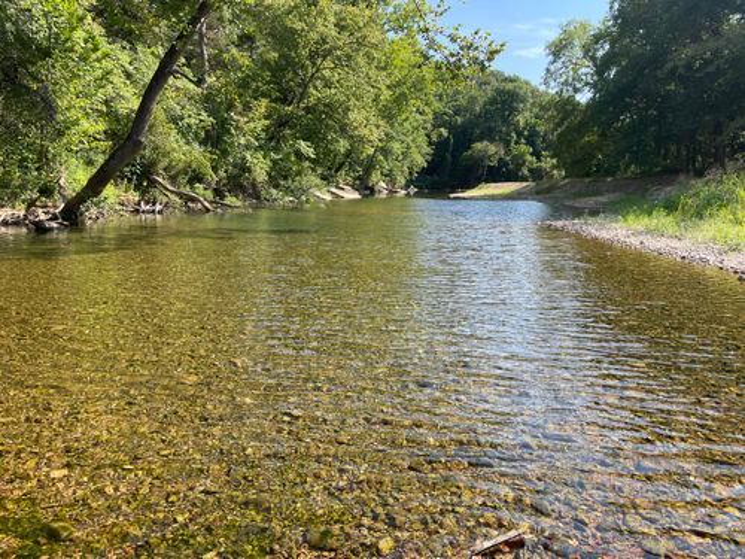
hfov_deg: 67.3
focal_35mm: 26
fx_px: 560
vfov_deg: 53.1
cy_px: 280
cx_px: 372
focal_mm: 4.2
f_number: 1.6
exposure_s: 1/1261
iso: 32
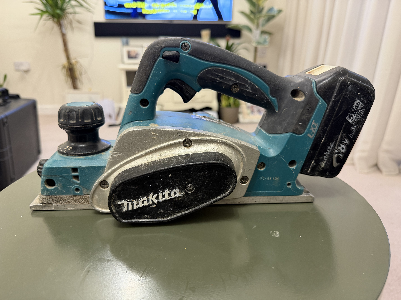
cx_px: 200
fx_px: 278
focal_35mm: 24
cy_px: 150
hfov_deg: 71.6
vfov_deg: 56.8
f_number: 1.78
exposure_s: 1/50
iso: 250
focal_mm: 6.76
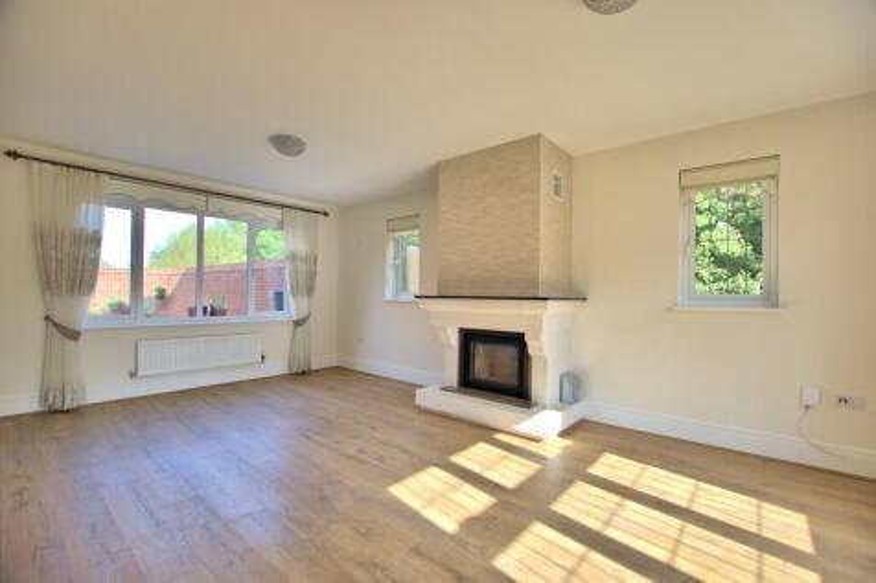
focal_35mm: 15
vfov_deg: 77.3
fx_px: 365
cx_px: 438
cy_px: 292
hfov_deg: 100.4
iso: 100
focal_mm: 10
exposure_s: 1/320
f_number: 3.5
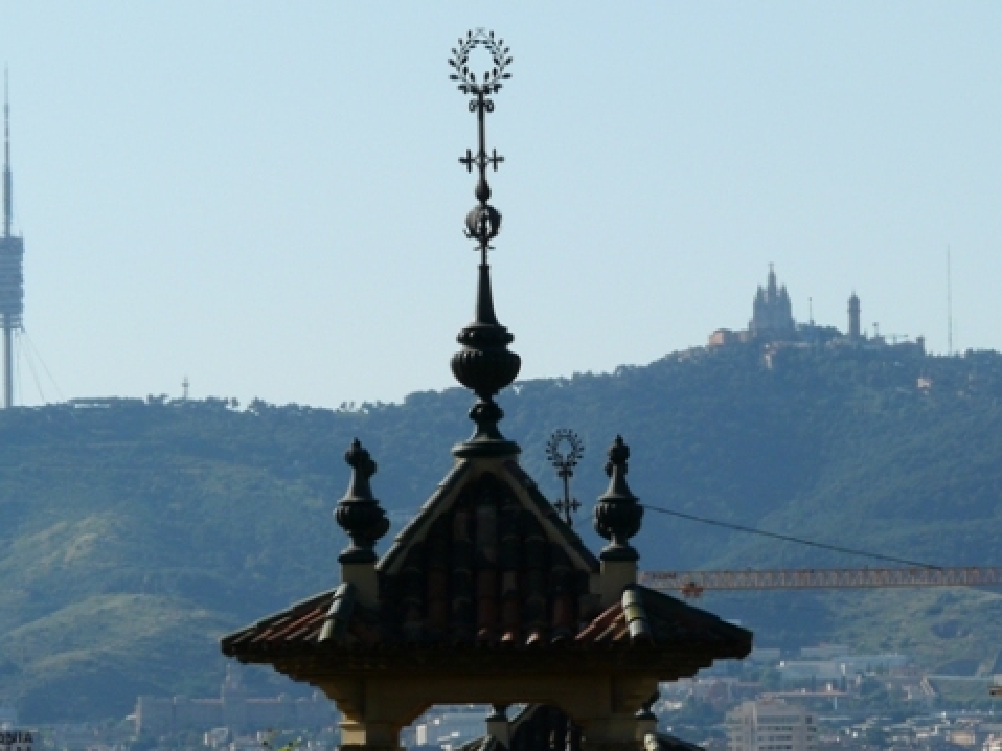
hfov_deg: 7.1
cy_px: 435
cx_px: 560
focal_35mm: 281
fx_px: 8132
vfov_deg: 5.3
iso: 100
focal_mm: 33.2
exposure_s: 1/400
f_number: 6.3
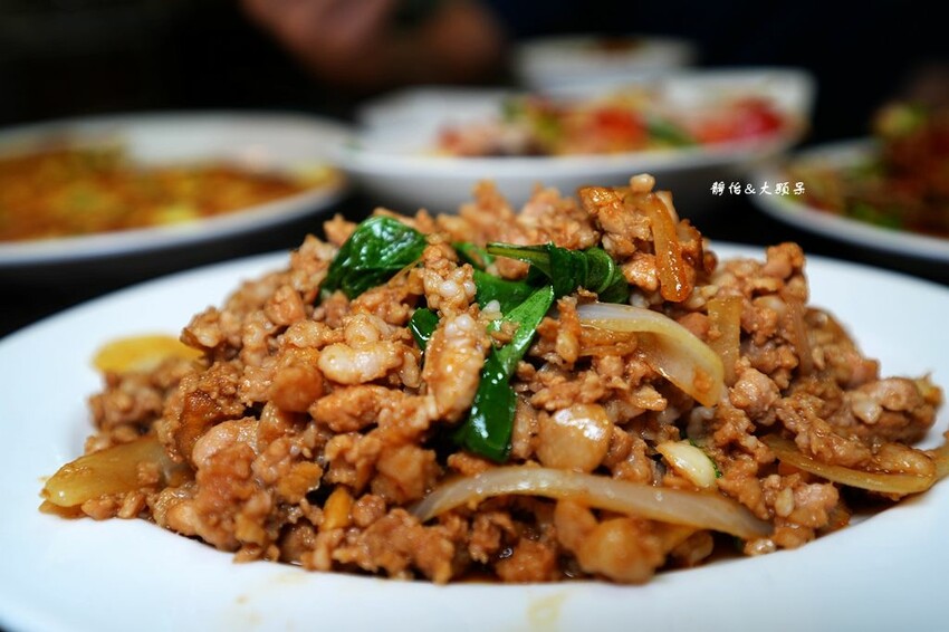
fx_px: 738
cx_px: 474
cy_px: 316
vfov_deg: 46.4
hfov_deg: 65.5
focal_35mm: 28
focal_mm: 28
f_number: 3.5
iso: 160
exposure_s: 1/50
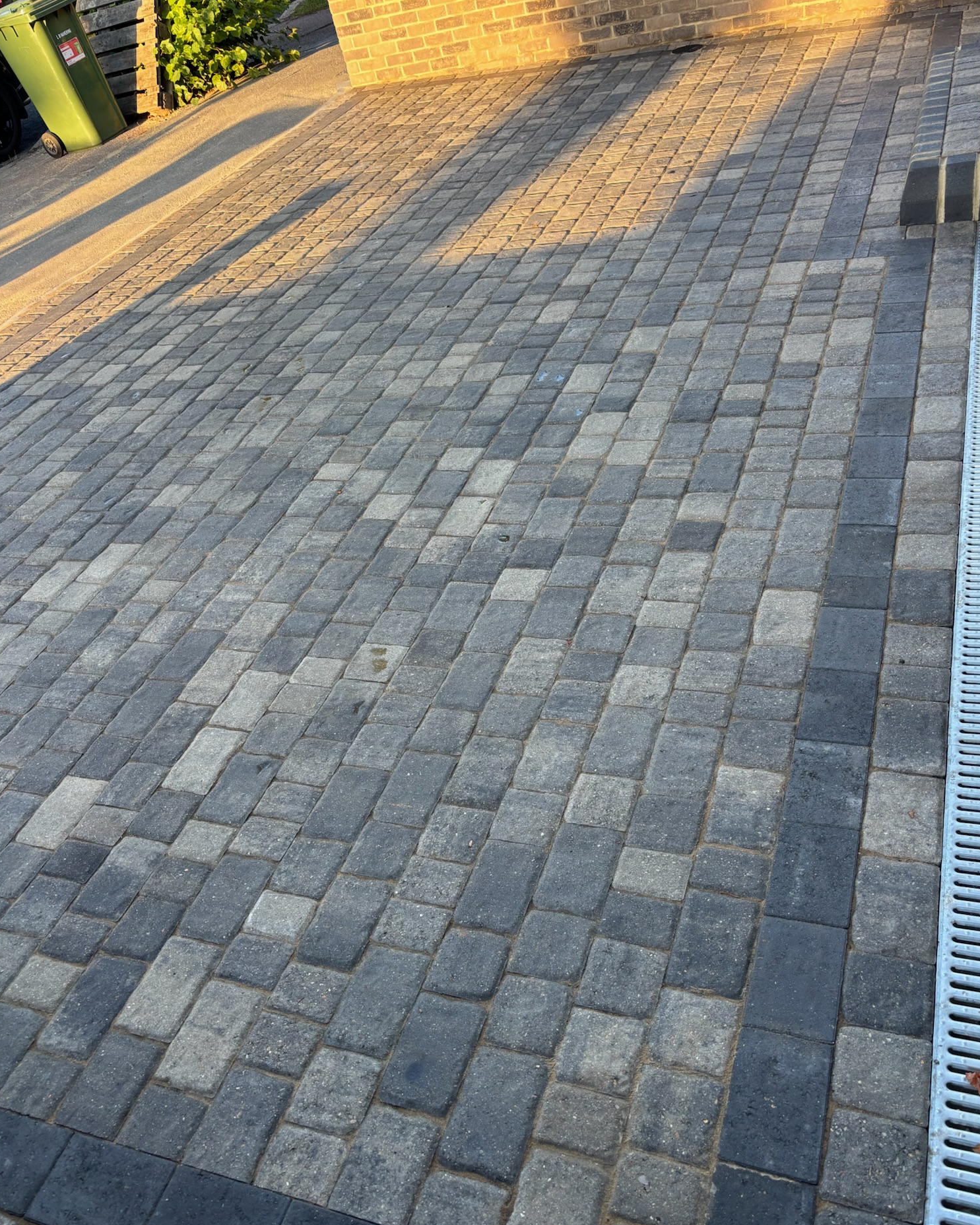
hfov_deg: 51.5
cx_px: 499
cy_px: 665
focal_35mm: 28
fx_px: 1015
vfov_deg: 62.1
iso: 32
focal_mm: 5.96
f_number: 1.6
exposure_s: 1/121
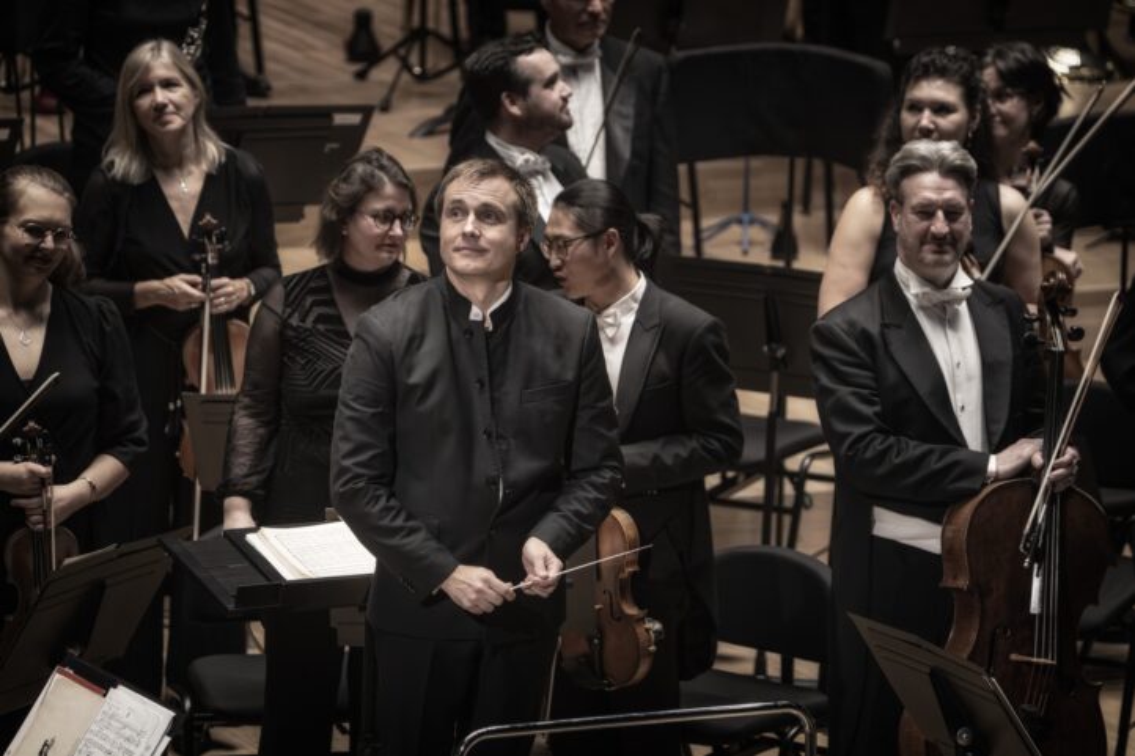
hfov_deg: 5.3
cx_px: 568
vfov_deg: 3.5
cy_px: 378
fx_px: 12229
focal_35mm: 388
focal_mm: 388
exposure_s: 1/400
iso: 3200
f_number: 6.3
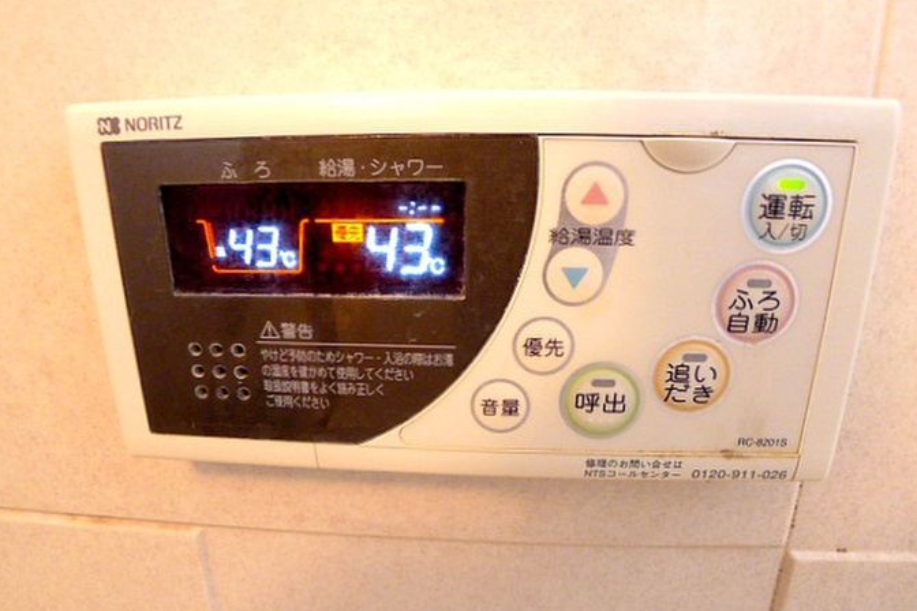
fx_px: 662
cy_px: 327
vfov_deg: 49.5
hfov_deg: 69.4
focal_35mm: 26
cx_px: 468
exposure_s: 1/20
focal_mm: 5.1
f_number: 2
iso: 400
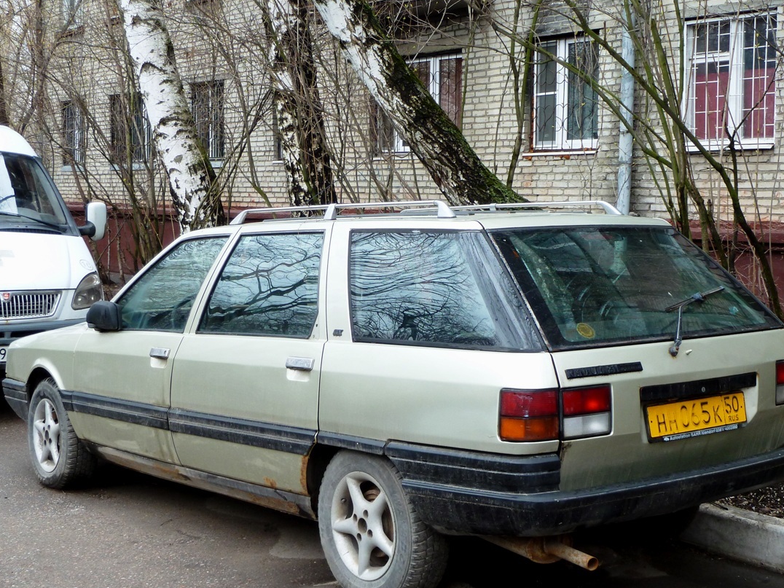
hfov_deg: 35.5
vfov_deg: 27.0
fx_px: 1223
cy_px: 330
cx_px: 405
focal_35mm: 54
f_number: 3.7
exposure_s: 1/30
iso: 100
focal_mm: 7.3
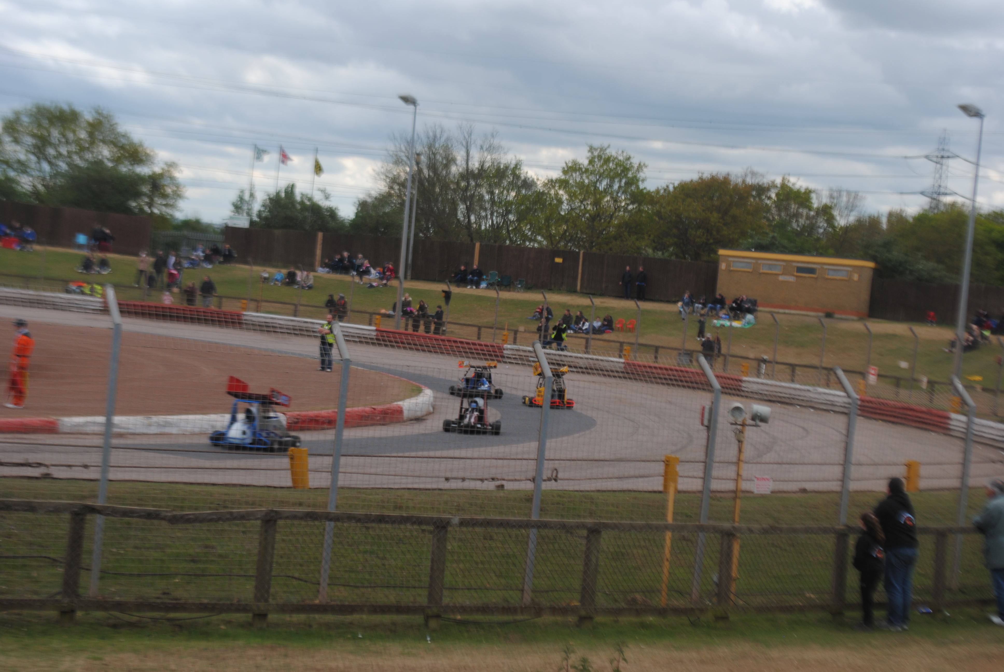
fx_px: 2304
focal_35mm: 82
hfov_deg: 24.6
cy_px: 336
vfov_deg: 16.6
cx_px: 502
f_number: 7.1
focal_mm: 55
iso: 100
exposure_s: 1/200
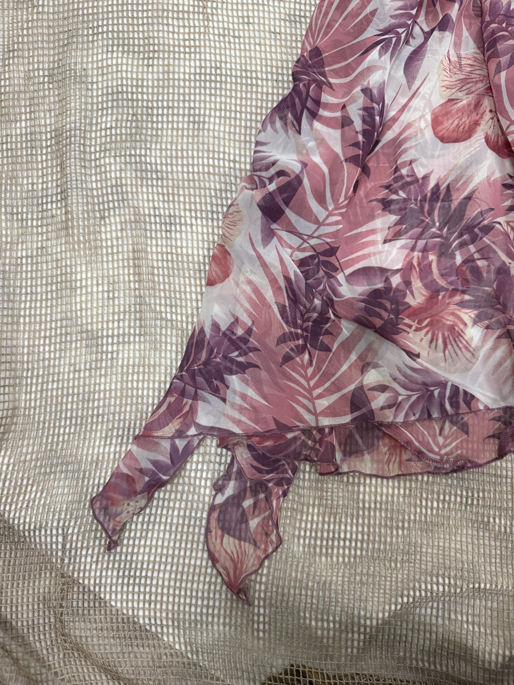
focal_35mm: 24
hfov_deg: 56.8
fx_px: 475
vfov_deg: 71.6
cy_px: 342
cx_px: 257
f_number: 1.78
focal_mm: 6.76
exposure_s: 1/60
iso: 250
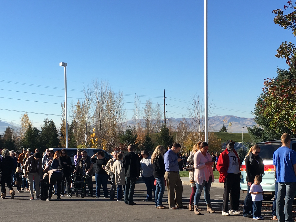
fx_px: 522
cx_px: 164
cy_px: 168
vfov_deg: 23.8
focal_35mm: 61
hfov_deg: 31.7
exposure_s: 1/1399
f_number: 2.2
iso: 25
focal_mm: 4.15
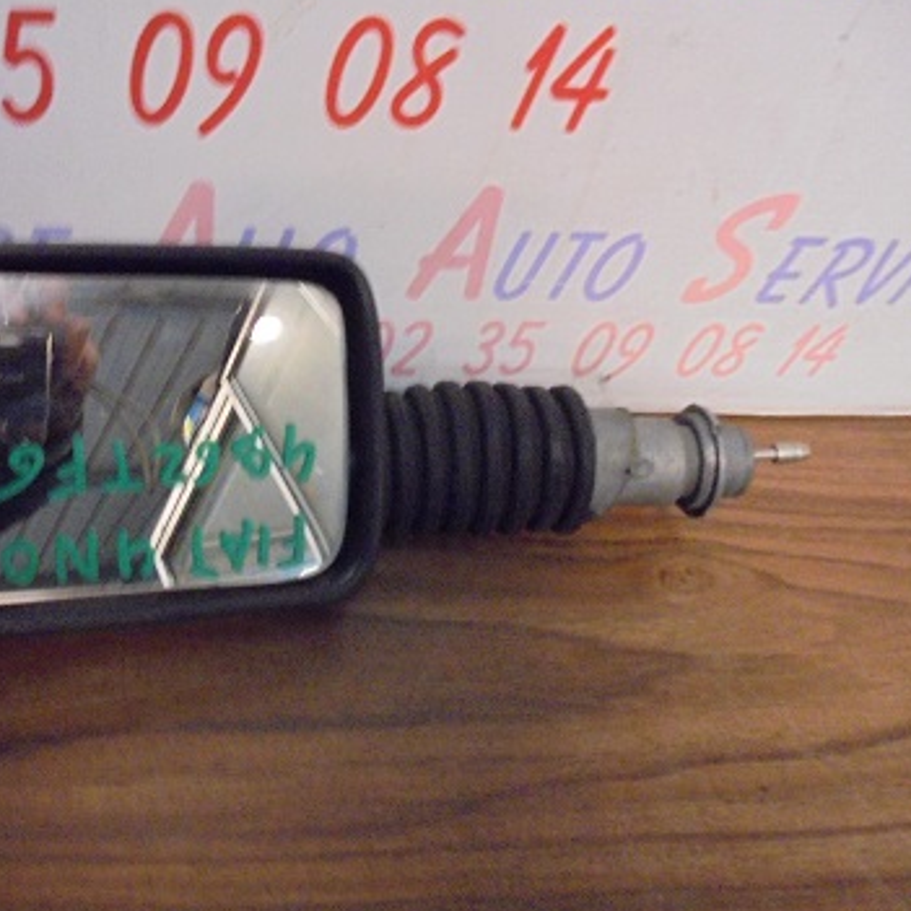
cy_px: 474
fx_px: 1012
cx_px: 248
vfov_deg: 48.4
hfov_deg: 47.0
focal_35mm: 34
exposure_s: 1/13
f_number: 3.5
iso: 800
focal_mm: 4.6
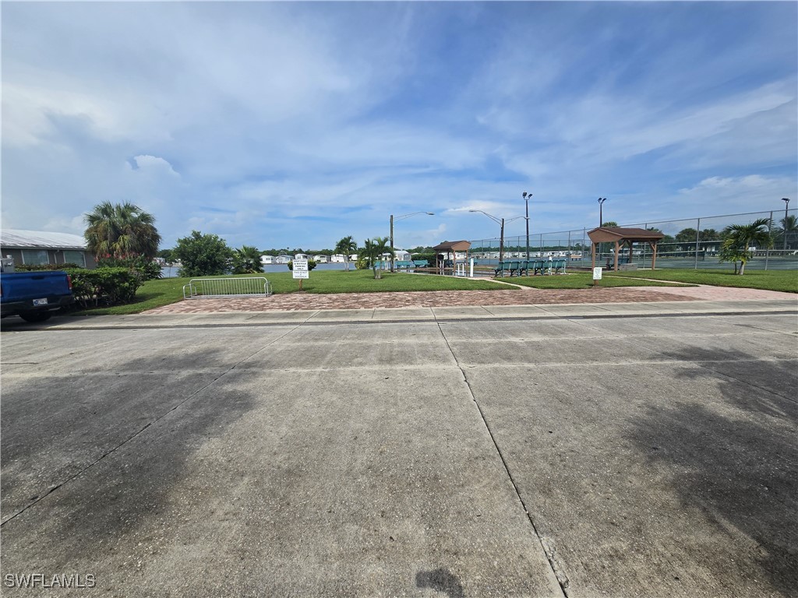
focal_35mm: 13
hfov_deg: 106.2
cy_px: 299
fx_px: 300
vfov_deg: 89.9
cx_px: 399
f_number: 2.2
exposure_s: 1/4098
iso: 50
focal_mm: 2.2
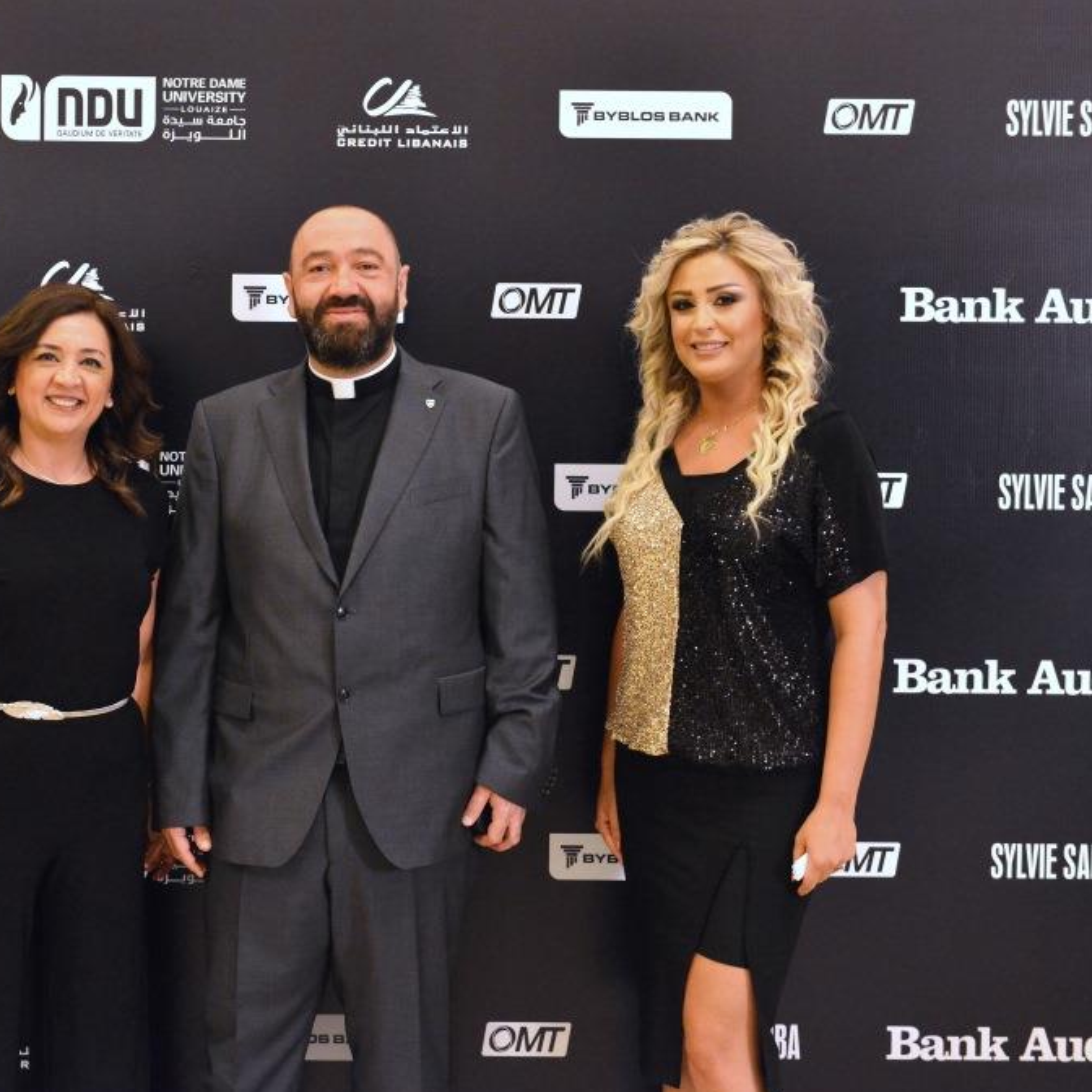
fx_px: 2034
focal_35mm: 57
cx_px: 421
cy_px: 552
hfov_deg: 29.9
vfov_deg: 30.0
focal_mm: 44
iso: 2500
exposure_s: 1/100
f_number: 4
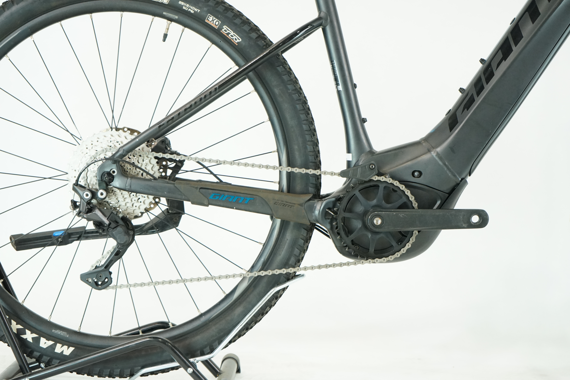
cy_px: 190
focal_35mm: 70
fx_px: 1108
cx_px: 285
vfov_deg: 19.5
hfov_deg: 28.8
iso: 2500
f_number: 5.6
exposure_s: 1/200
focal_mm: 70
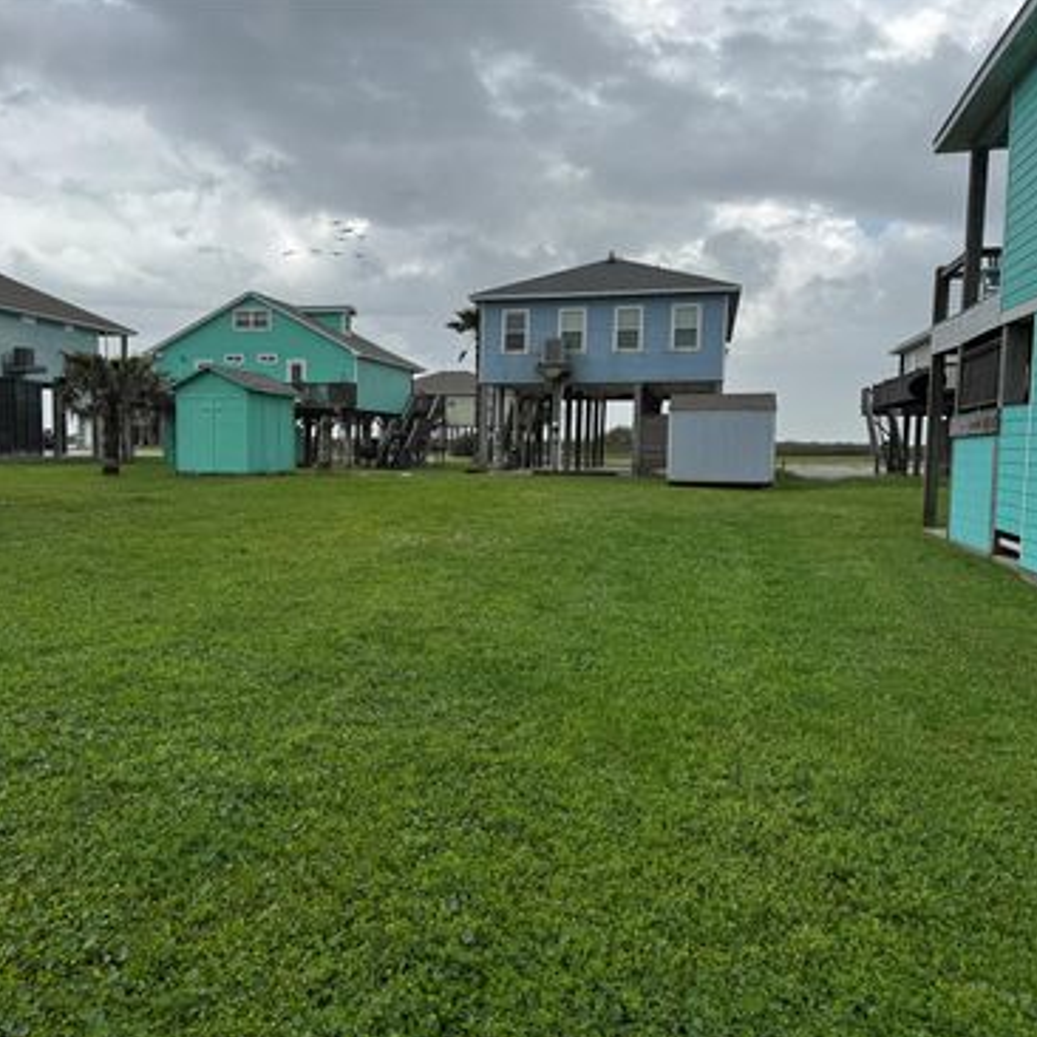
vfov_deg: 55.6
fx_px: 983
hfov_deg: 55.2
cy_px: 523
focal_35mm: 29
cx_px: 408
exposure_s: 1/3413
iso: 80
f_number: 1.78
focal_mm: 6.76
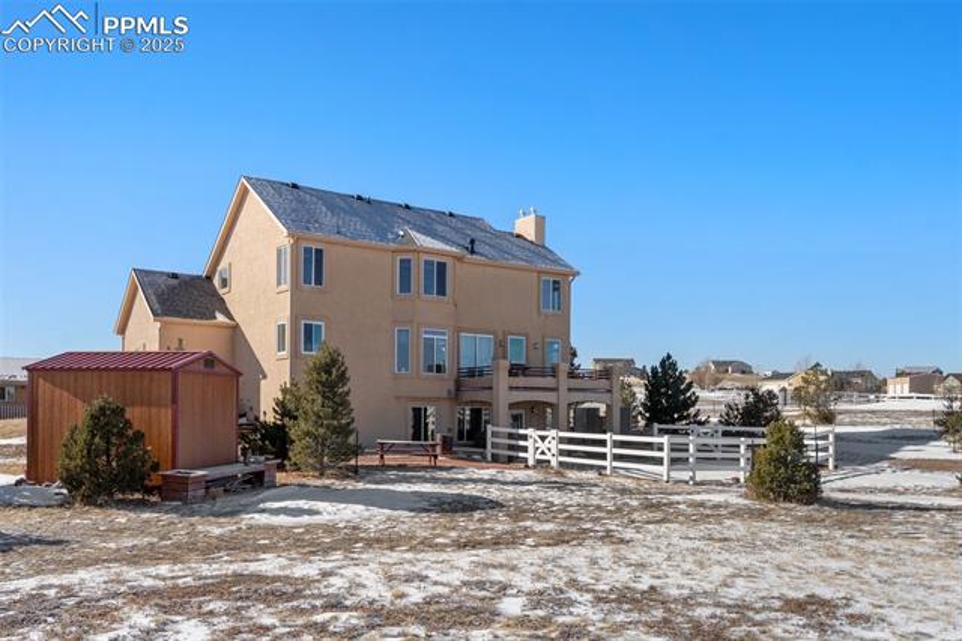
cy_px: 320
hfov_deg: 65.5
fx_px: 748
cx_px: 481
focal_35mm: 28
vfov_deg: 46.4
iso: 200
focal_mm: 28
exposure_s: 1/1500
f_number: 5.6
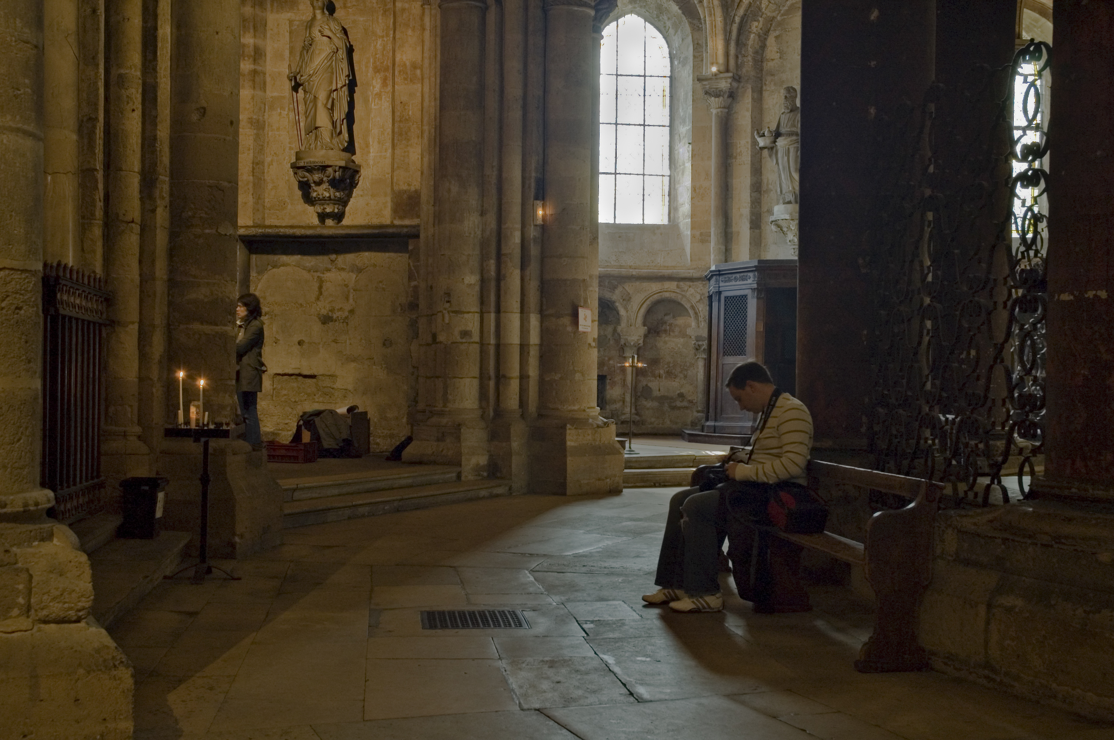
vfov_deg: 28.9
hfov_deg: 42.4
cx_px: 557
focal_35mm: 46
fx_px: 1438
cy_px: 370
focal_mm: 31
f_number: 8
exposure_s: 2
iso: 200
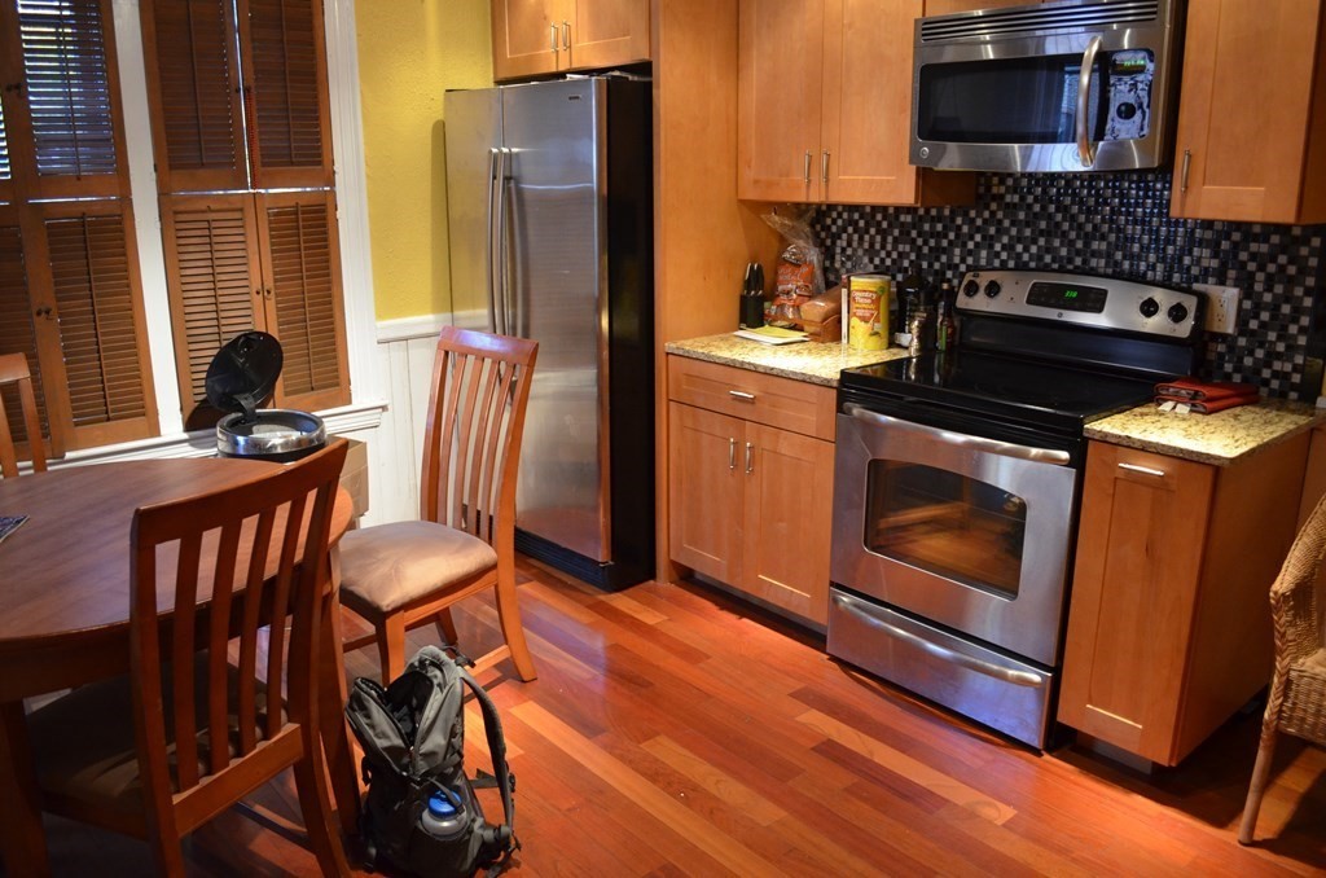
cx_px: 663
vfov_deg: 47.7
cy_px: 439
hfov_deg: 67.5
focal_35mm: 27
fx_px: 992
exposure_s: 1/30
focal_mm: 18
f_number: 3.5
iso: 1600
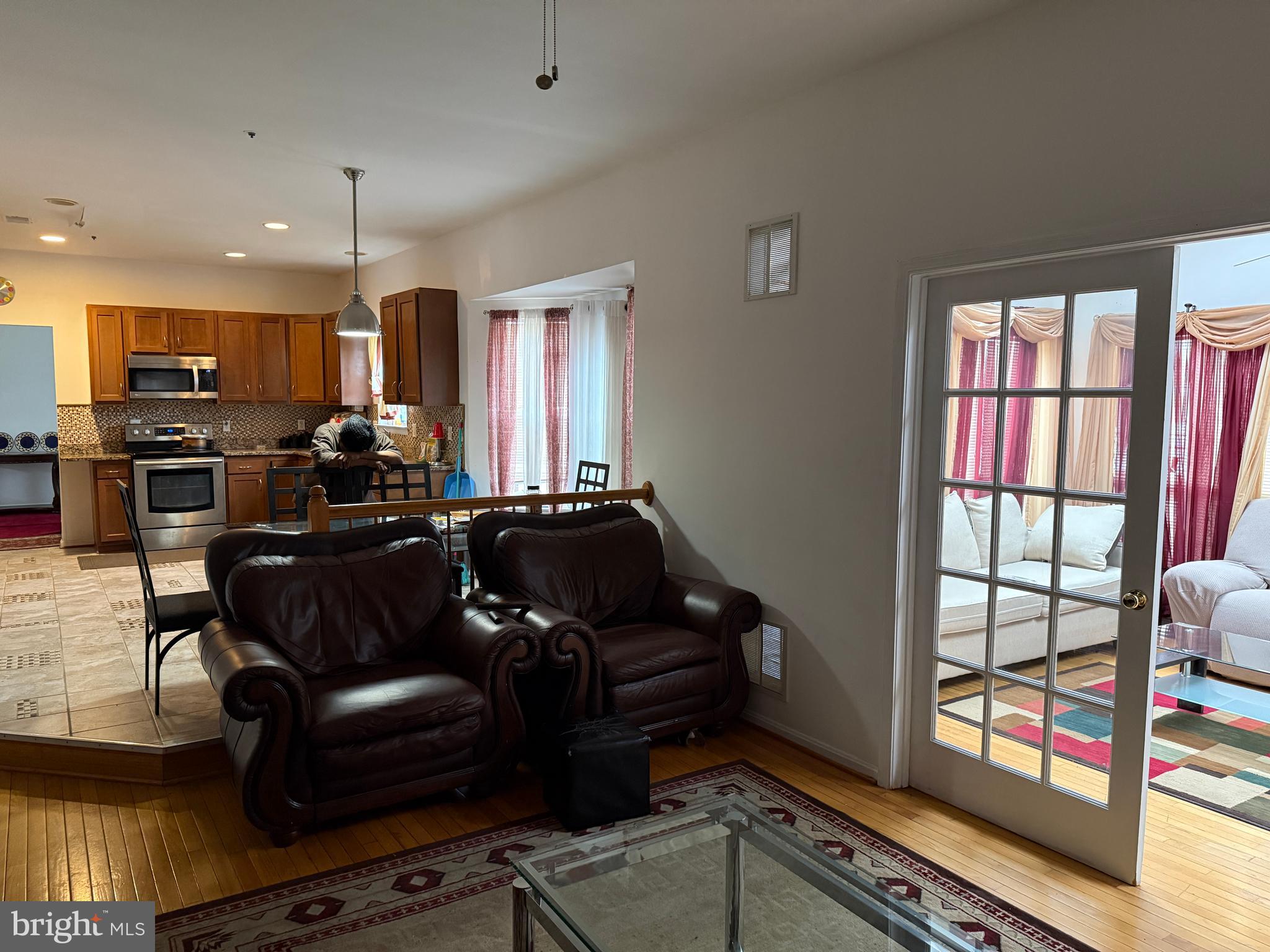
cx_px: 635
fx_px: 881
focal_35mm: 24
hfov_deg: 71.6
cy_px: 476
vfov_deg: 56.8
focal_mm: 6.76
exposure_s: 1/40
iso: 800
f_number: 1.78
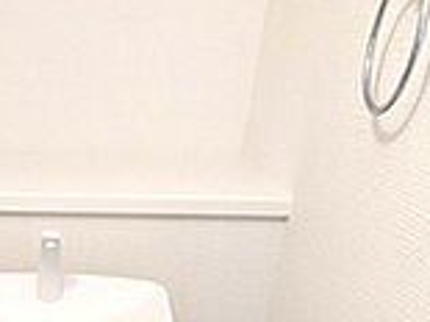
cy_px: 545
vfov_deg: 20.3
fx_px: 695
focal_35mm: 56
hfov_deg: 32.5
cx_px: 36
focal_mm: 1.83
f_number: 2.2
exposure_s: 1/25
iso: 157
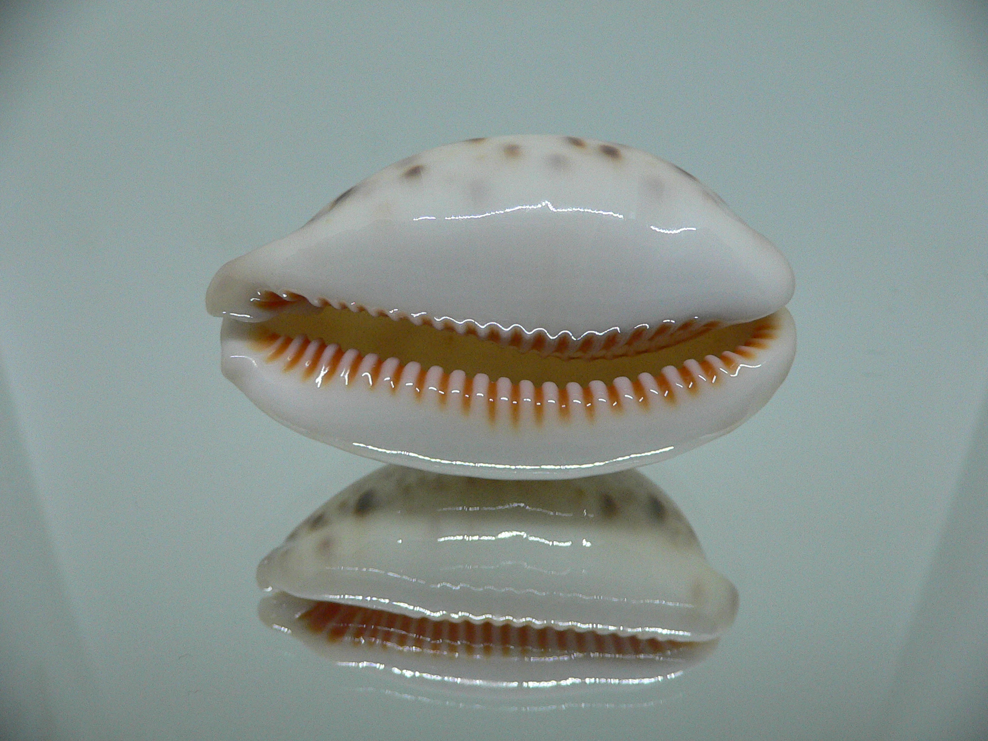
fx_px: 999
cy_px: 370
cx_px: 494
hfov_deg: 52.6
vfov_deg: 40.7
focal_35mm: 35
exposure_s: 1/60
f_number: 2.8
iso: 200
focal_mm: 4.6
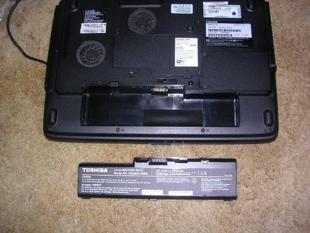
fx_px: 340
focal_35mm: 38
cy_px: 116
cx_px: 155
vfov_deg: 37.7
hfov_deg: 49.0
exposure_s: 1/60.1
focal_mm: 5.8
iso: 50
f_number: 2.8
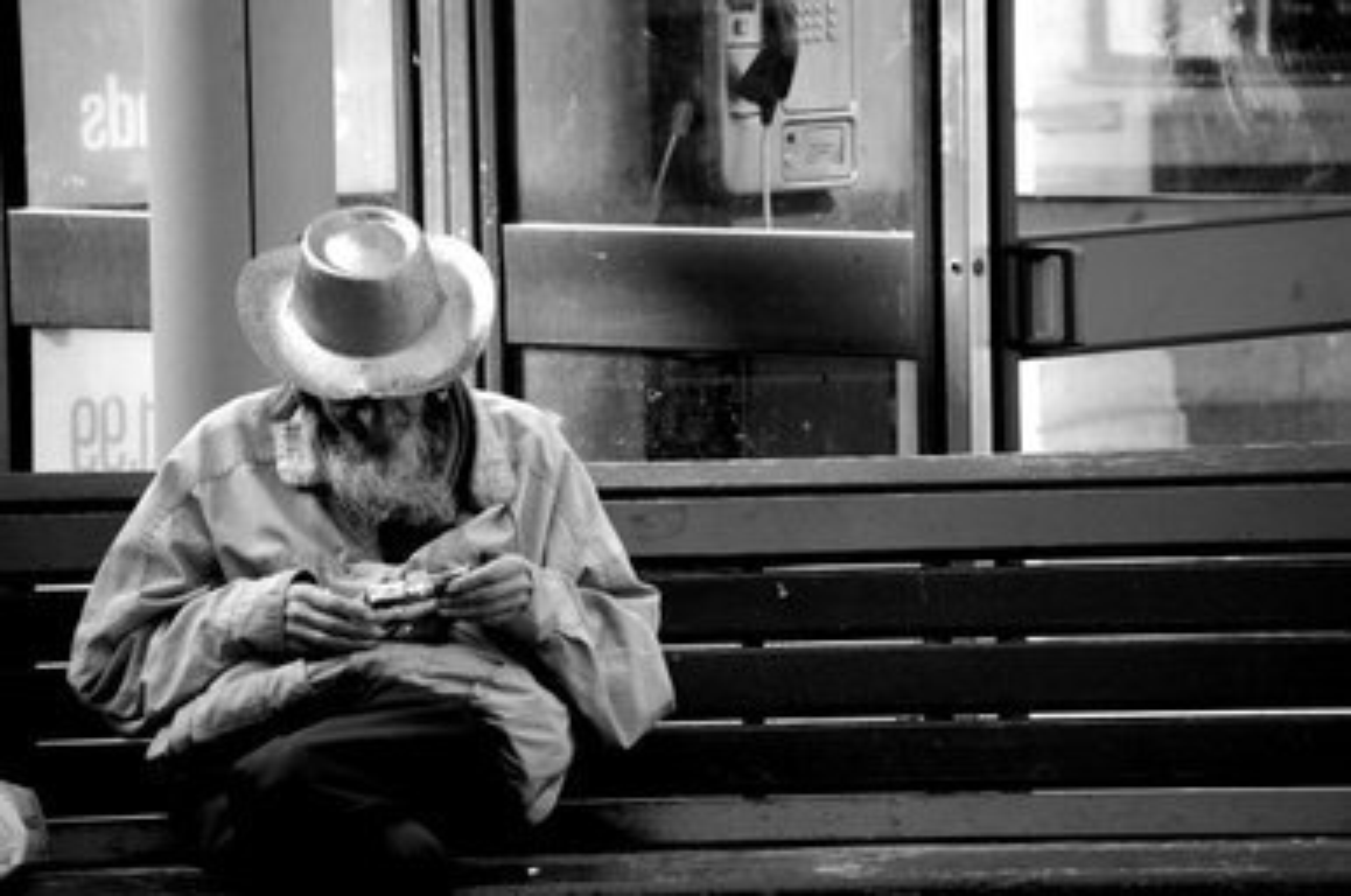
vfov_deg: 4.6
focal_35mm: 300
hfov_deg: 6.9
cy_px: 448
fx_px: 11240
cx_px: 676
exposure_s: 1/320
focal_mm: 200
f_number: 5.6
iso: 800
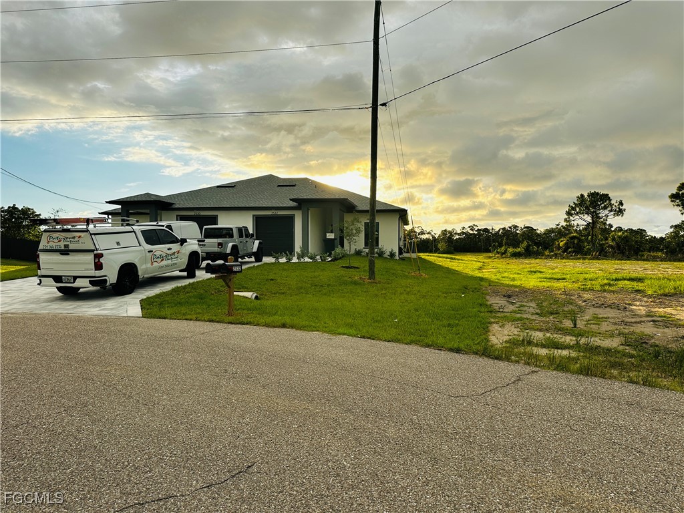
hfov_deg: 71.6
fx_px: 474
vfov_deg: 56.8
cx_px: 342
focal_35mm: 24
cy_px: 256
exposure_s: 1/3597
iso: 80
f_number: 1.78
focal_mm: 6.86
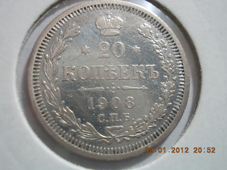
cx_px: 114
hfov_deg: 43.9
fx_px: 282
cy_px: 85
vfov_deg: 33.6
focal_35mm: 43
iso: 200
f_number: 3.3
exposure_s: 1/6
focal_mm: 6.1
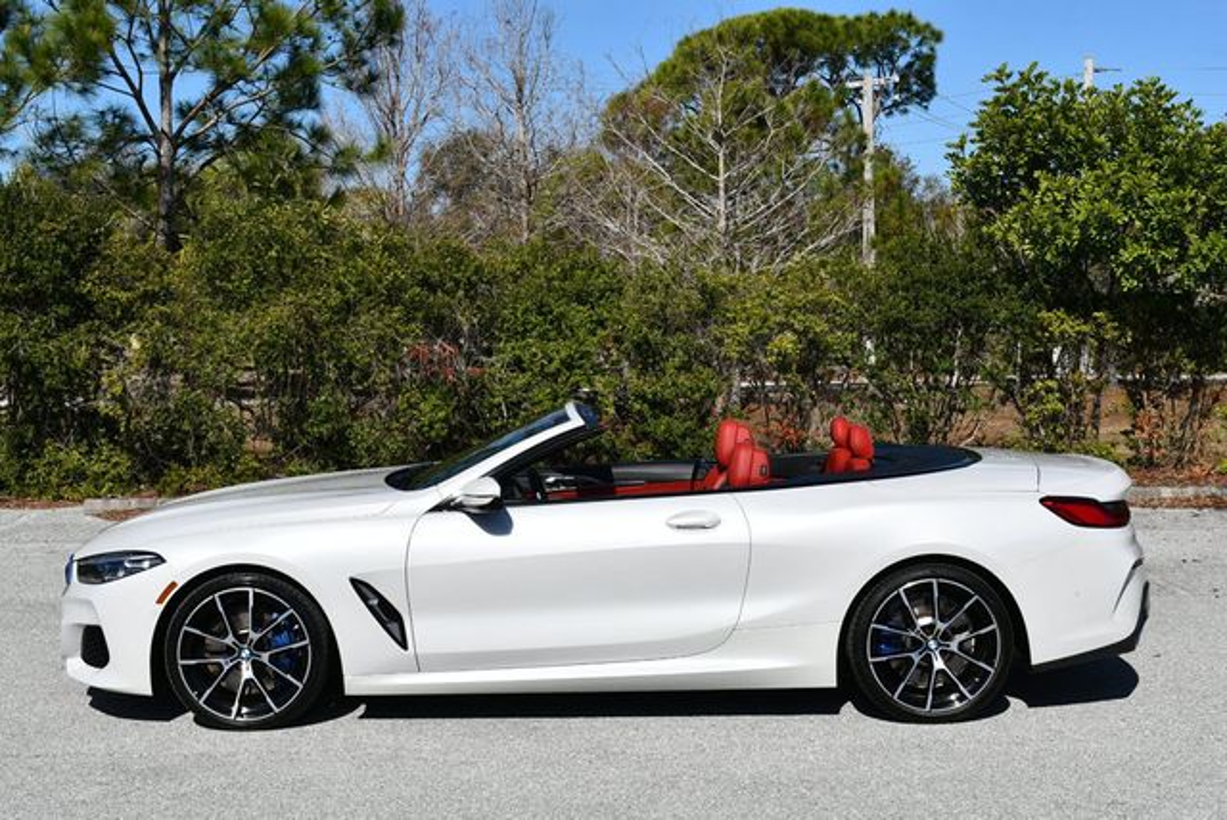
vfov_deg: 24.2
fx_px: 1910
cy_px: 410
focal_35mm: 56
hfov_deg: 35.6
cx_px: 614
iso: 100
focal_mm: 28
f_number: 9
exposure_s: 1/320
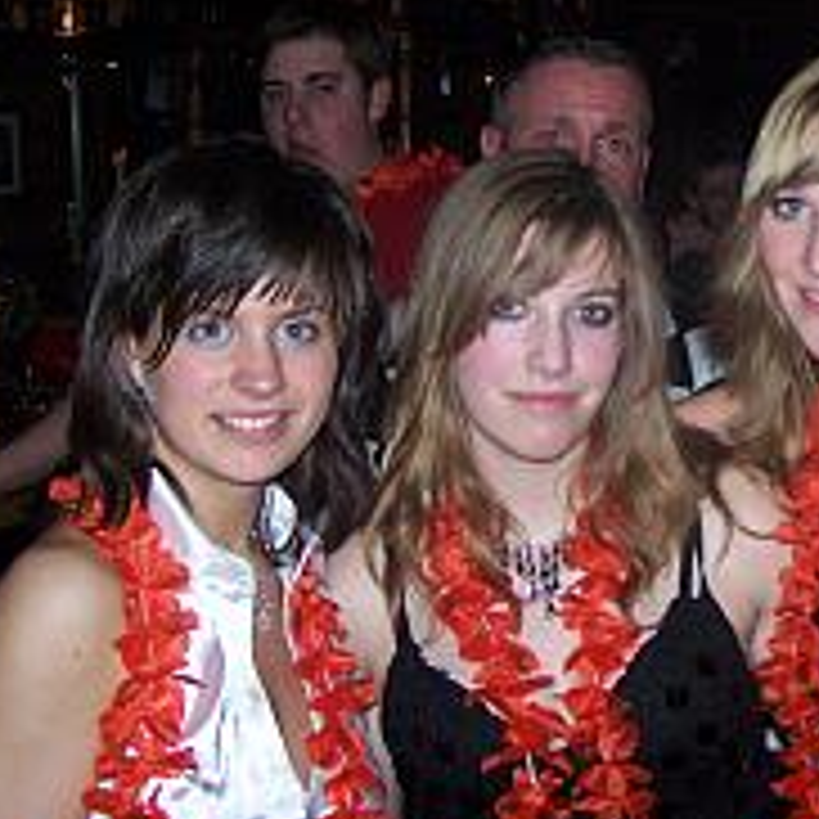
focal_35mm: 74
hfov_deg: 22.9
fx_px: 1981
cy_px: 338
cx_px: 698
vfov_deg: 23.3
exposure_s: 1/60
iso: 80
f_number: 2.8
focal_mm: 6.3
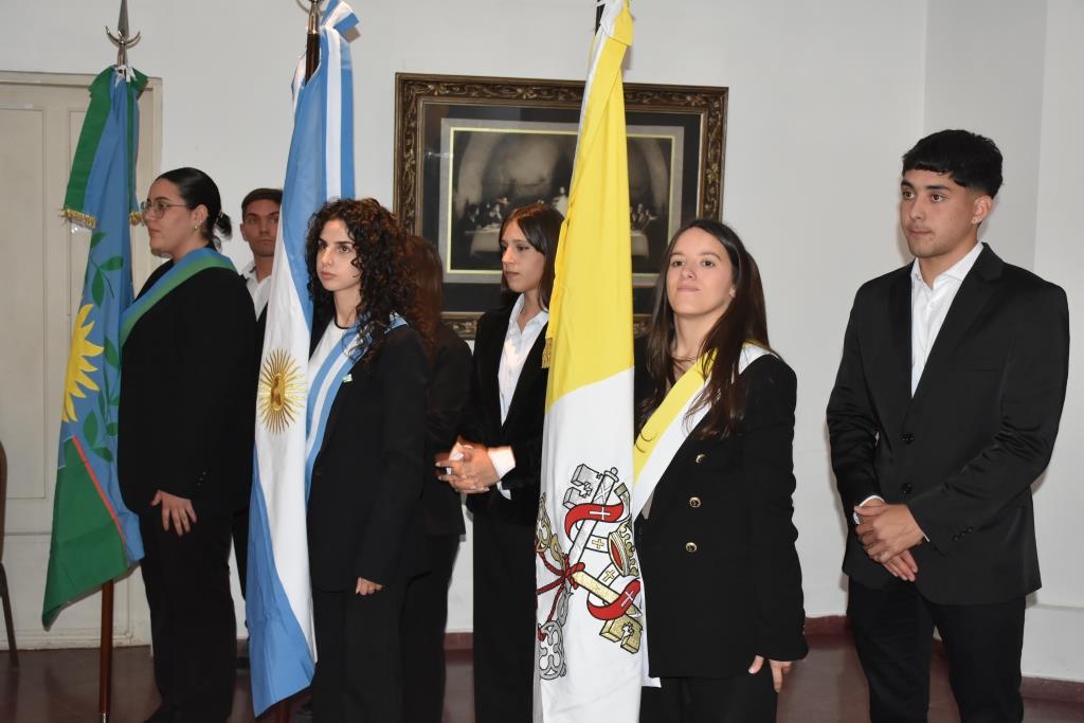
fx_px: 1445
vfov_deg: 28.1
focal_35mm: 48
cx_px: 542
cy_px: 362
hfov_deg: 41.1
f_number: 5.6
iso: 1600
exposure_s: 1/60
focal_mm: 32
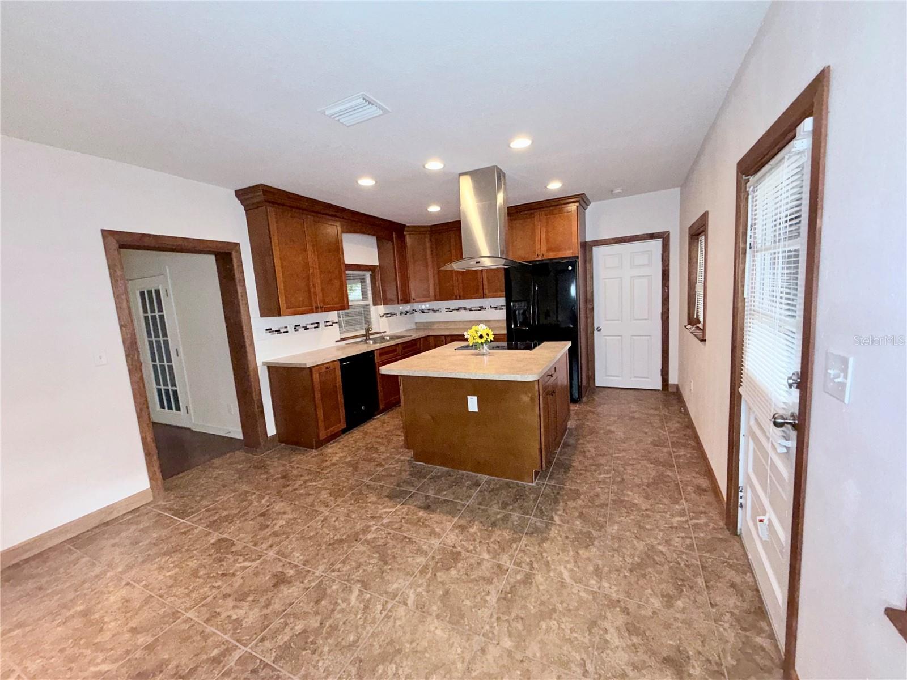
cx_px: 454
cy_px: 340
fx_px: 367
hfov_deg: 102.1
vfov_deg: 85.7
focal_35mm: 14
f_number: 2.2
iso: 200
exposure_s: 1/60
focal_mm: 2.22
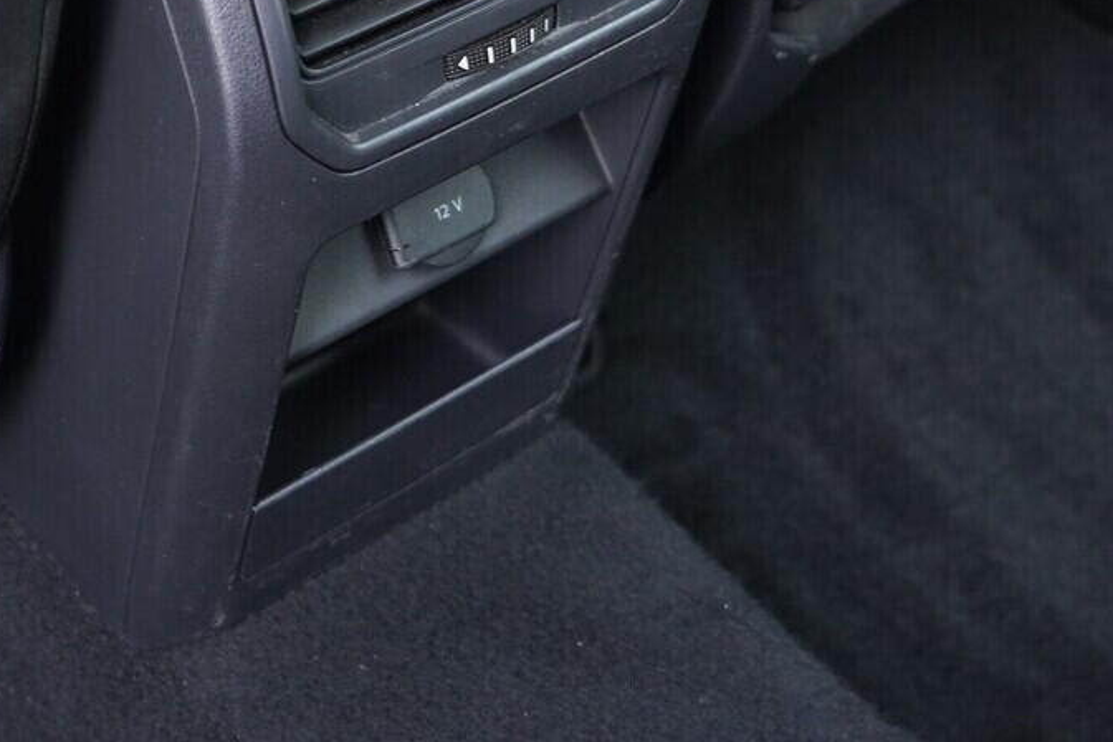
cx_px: 559
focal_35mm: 77
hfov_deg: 26.3
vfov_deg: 17.3
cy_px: -25
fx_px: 2381
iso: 1250
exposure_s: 1/40
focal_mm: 24
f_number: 2.8
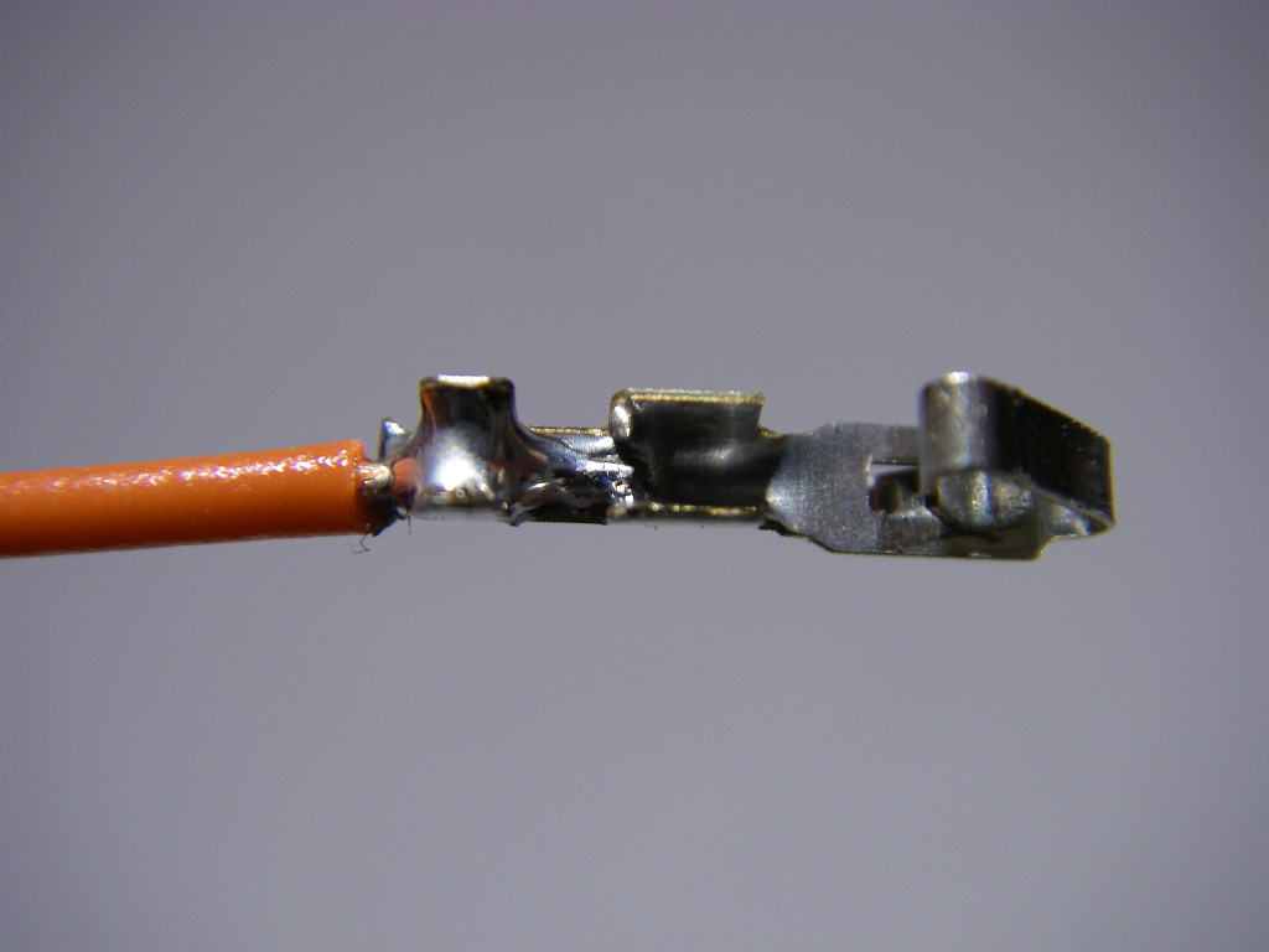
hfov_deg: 49.0
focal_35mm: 38
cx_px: 634
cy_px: 476
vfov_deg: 37.7
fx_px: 1393
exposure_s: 1/50
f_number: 3.3
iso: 80
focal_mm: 6.3
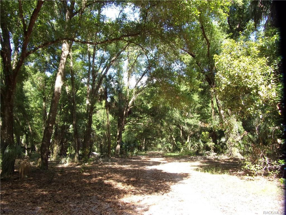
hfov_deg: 71.6
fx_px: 198
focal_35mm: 24
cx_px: 143
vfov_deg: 56.8
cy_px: 108
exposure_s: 1/120
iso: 80
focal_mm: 4.3
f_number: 3.3
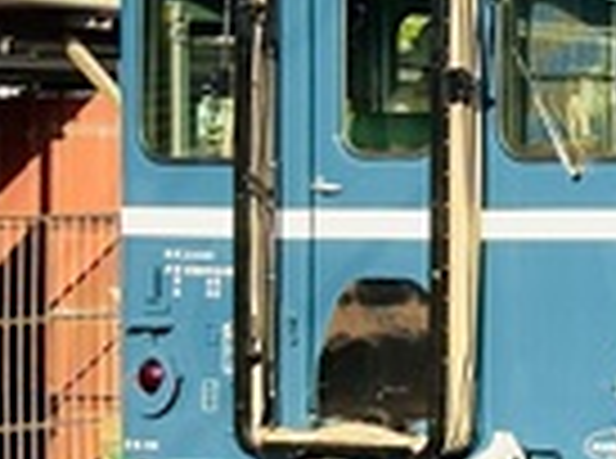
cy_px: 146
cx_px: 1443
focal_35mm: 245
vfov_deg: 6.0
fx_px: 4348
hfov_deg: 7.6
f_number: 1.78
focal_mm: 6.76
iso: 64
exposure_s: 1/2959
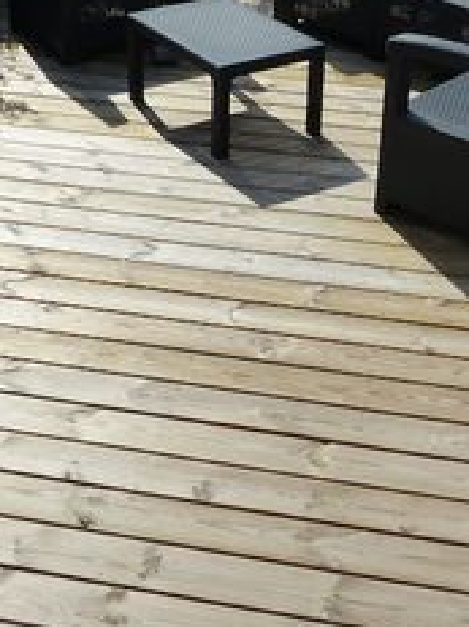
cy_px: 258
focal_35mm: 65
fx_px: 1175
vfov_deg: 29.8
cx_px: 214
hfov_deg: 22.6
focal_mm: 4.5
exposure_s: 1/1600
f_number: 4.5
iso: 160
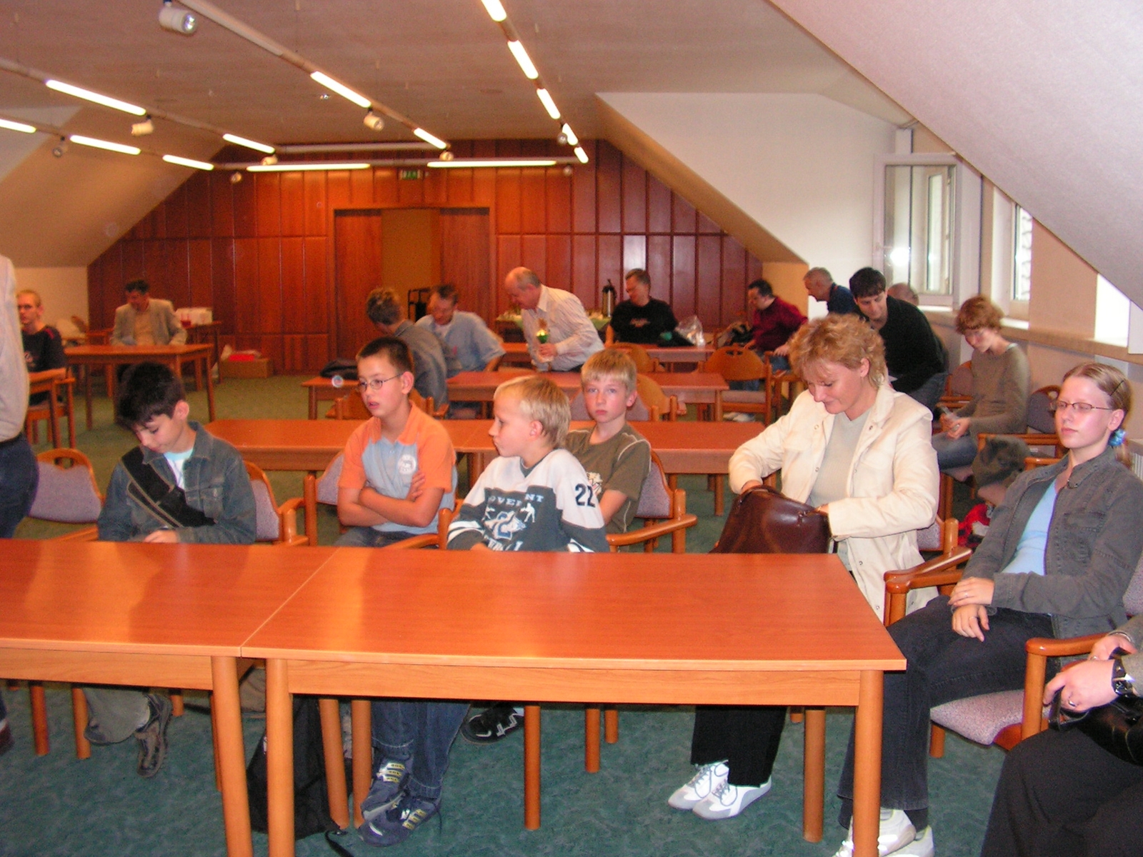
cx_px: 572
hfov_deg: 51.4
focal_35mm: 36
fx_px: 1189
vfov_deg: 39.7
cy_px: 428
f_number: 3.2
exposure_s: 1/40
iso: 200
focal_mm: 6
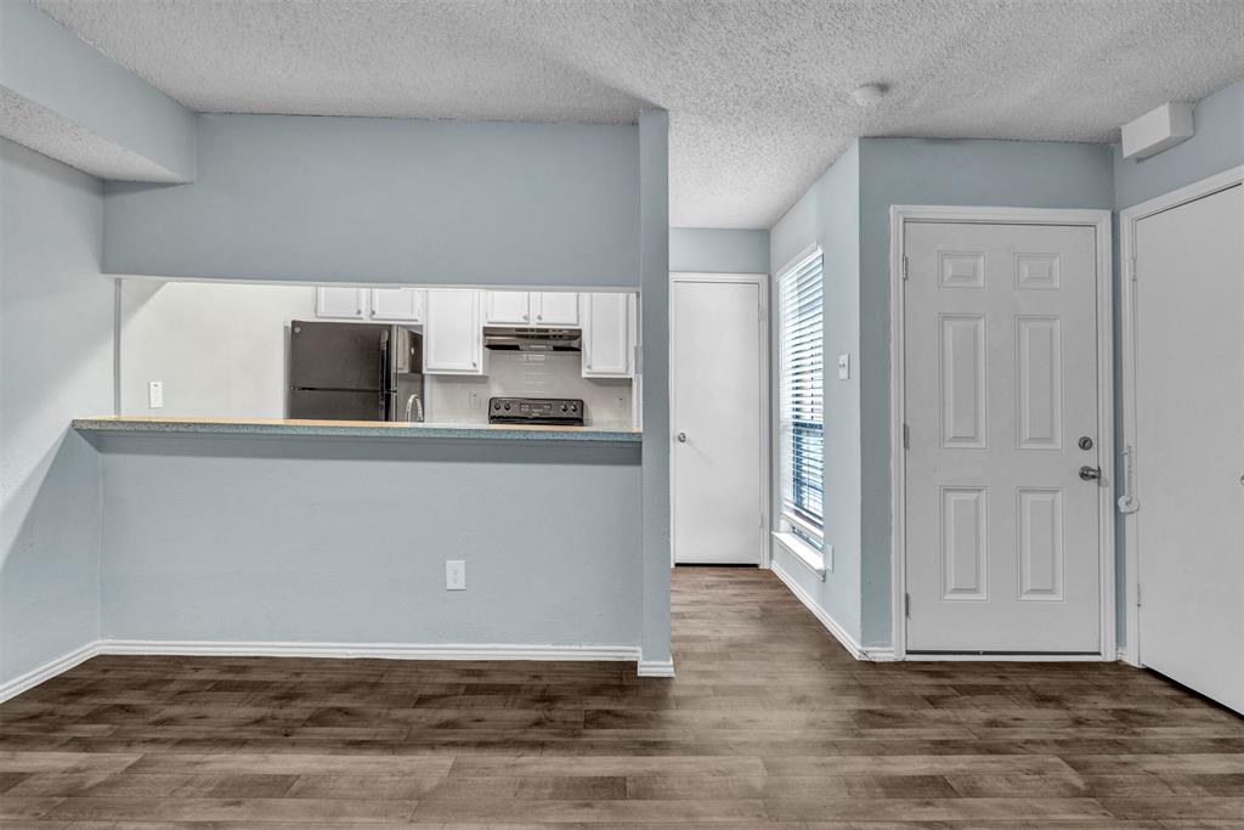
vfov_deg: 67.4
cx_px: 622
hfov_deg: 90.0
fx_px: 622
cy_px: 415
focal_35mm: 18
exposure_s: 1/2.5
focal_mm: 18
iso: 320
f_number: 7.1
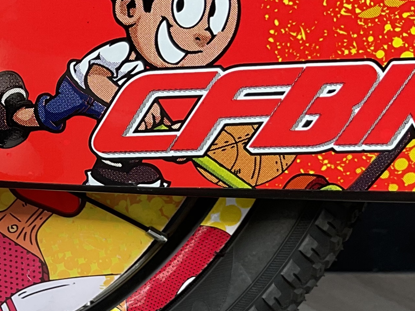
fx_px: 1103
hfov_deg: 19.8
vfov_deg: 15.5
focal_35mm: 92
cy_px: 370
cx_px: -107
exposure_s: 1/260
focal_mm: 3
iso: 16
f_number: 1.8
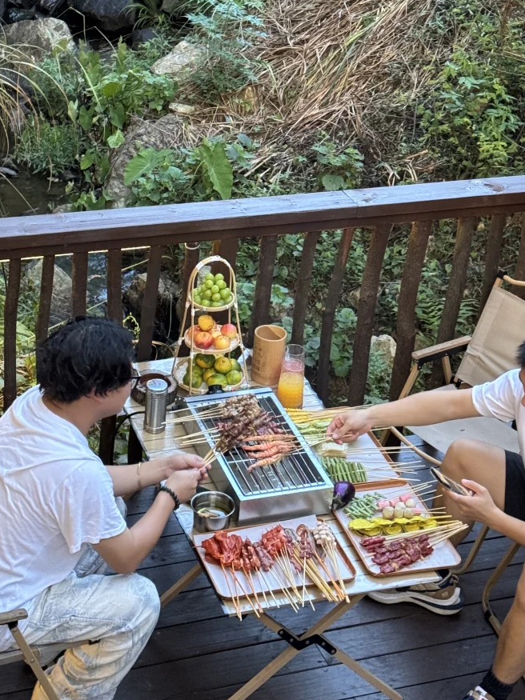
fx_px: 1598
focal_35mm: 79
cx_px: 246
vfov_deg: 24.5
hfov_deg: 18.7
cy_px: 196
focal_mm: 6.76
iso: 320
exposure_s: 1/33
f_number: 1.78
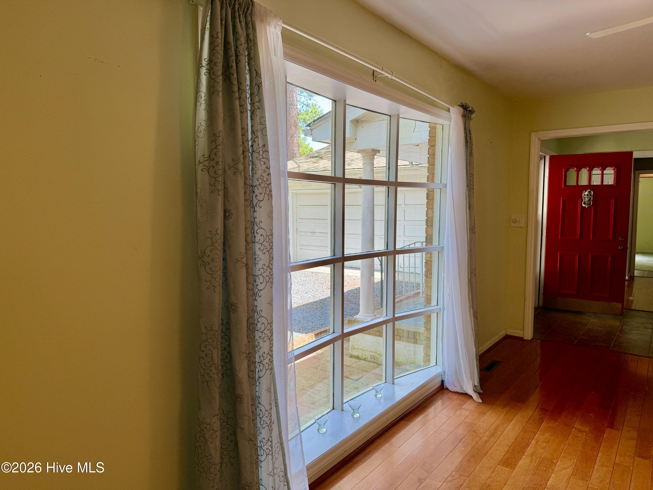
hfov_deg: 71.6
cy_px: 245
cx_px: 326
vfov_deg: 56.8
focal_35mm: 24
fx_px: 453
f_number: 1.78
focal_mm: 6.76
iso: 64
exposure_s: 1/218
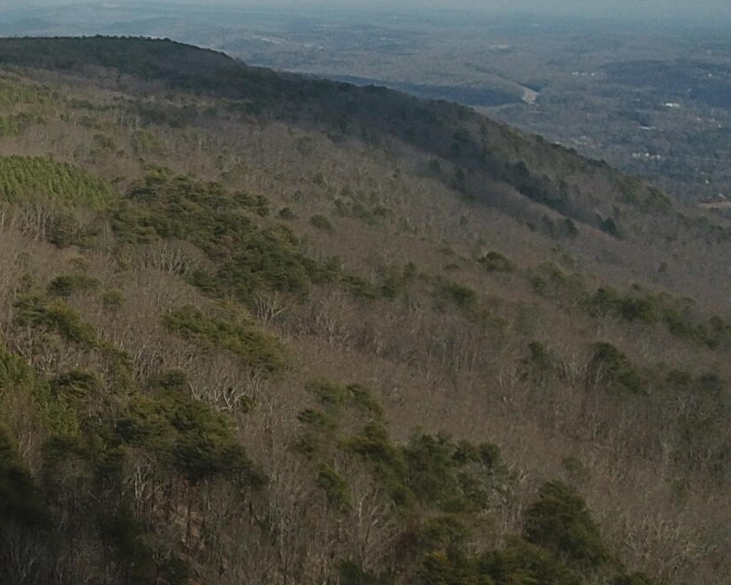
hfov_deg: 18.2
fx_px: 1968
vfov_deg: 16.6
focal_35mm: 91
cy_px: 29
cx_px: -431
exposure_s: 1/2427
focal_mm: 4.73
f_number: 2.2
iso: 100
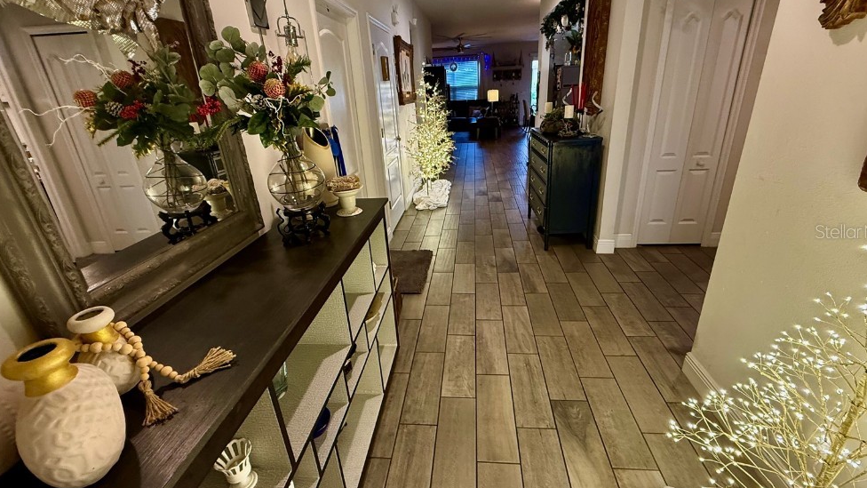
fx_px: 368
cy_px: 231
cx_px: 444
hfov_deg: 99.4
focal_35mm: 16
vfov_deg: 67.0
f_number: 2.2
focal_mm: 2.22
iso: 500
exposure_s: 1/60
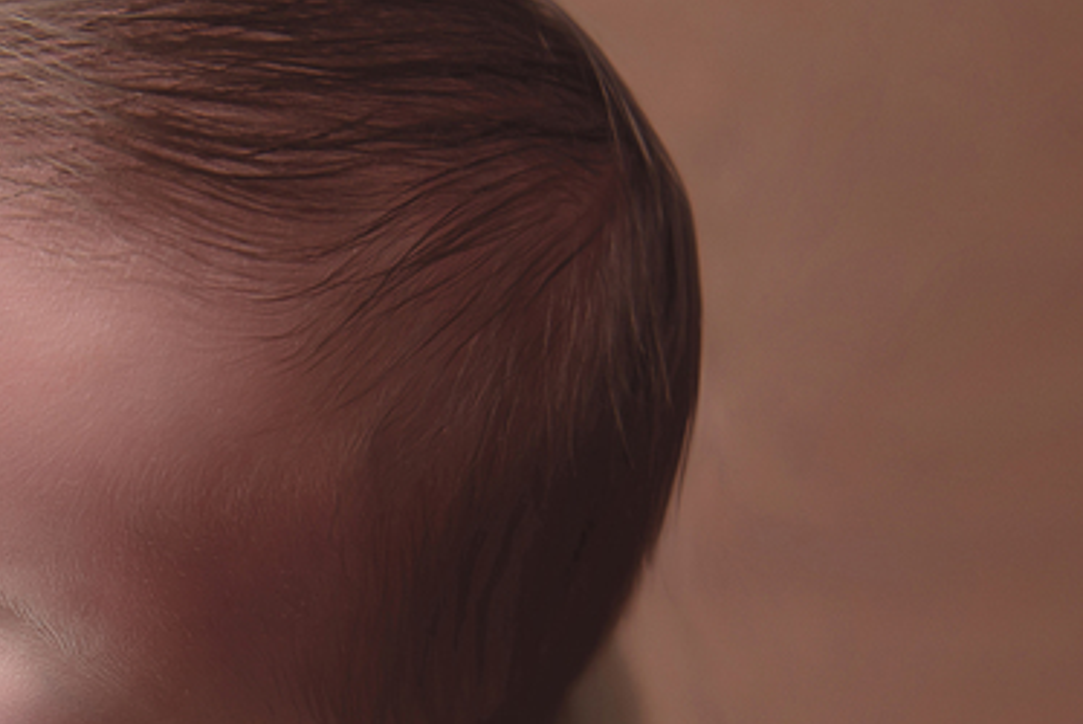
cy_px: 757
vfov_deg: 12.4
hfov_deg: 18.2
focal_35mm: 109
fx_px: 3282
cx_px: -12
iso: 100
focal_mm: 34
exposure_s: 1/160
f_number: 2.8
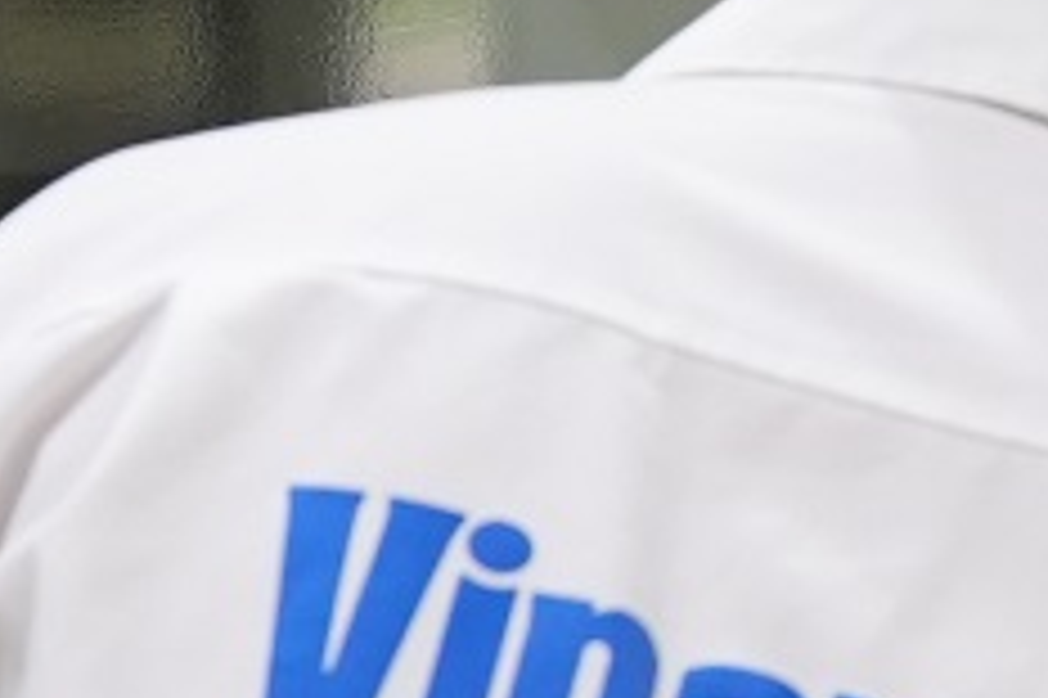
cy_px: -772
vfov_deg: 2.6
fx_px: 15563
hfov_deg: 3.8
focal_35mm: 535
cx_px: 1858
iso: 2500
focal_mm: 83
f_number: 5
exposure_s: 1/100
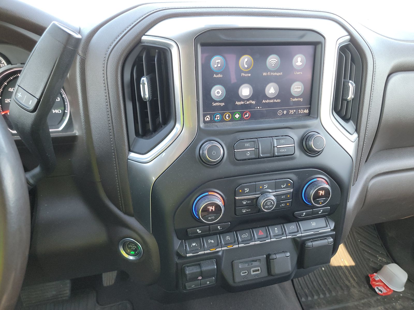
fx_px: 287
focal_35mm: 24
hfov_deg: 71.6
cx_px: 207
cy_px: 155
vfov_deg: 56.8
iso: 306
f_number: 1.8
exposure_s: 1/59
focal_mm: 6.7
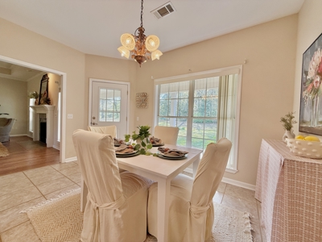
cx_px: 161
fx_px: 130
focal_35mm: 14
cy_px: 121
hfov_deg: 102.1
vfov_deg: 85.7
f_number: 2.2
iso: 100
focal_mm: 2.22
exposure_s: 1/120
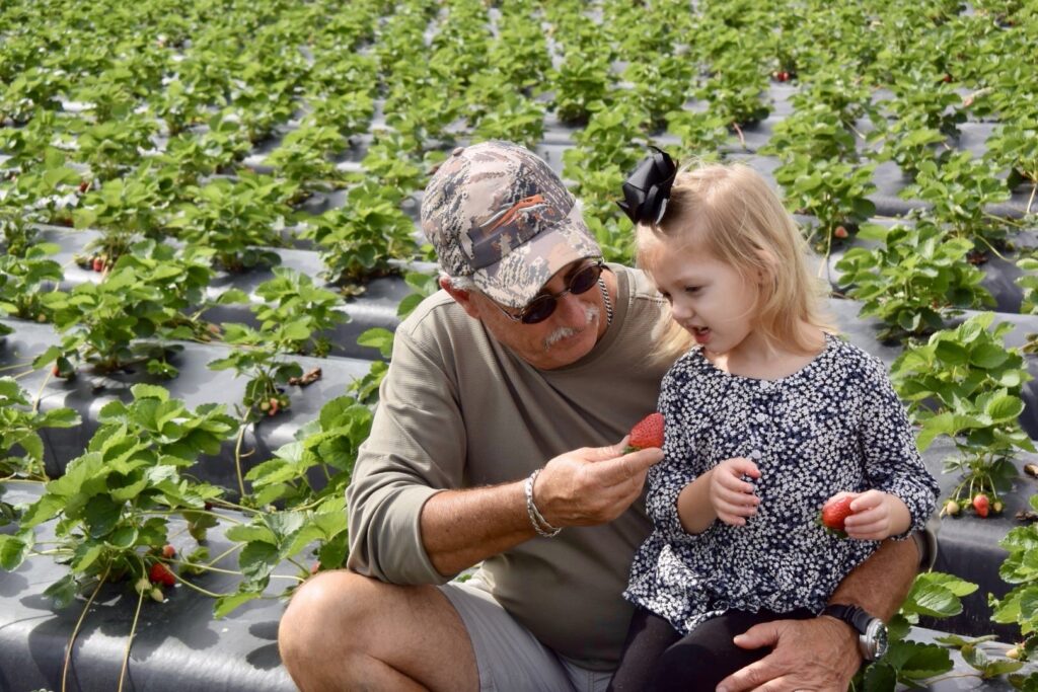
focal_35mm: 79
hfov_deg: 25.7
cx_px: 519
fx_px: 2278
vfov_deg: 17.3
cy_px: 346
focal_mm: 29.4
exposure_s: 1/400
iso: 160
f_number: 5.6
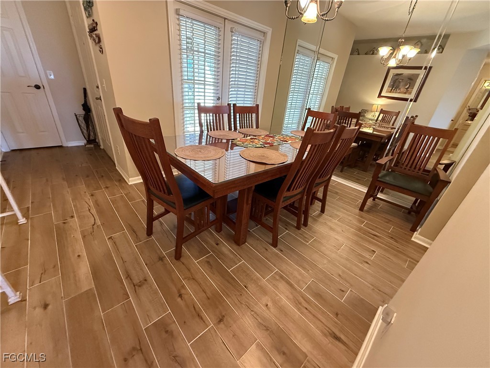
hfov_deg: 102.1
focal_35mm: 14
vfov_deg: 85.7
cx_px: 245
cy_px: 184
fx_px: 198
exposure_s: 1/60
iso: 800
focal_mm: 2.22
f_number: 2.2
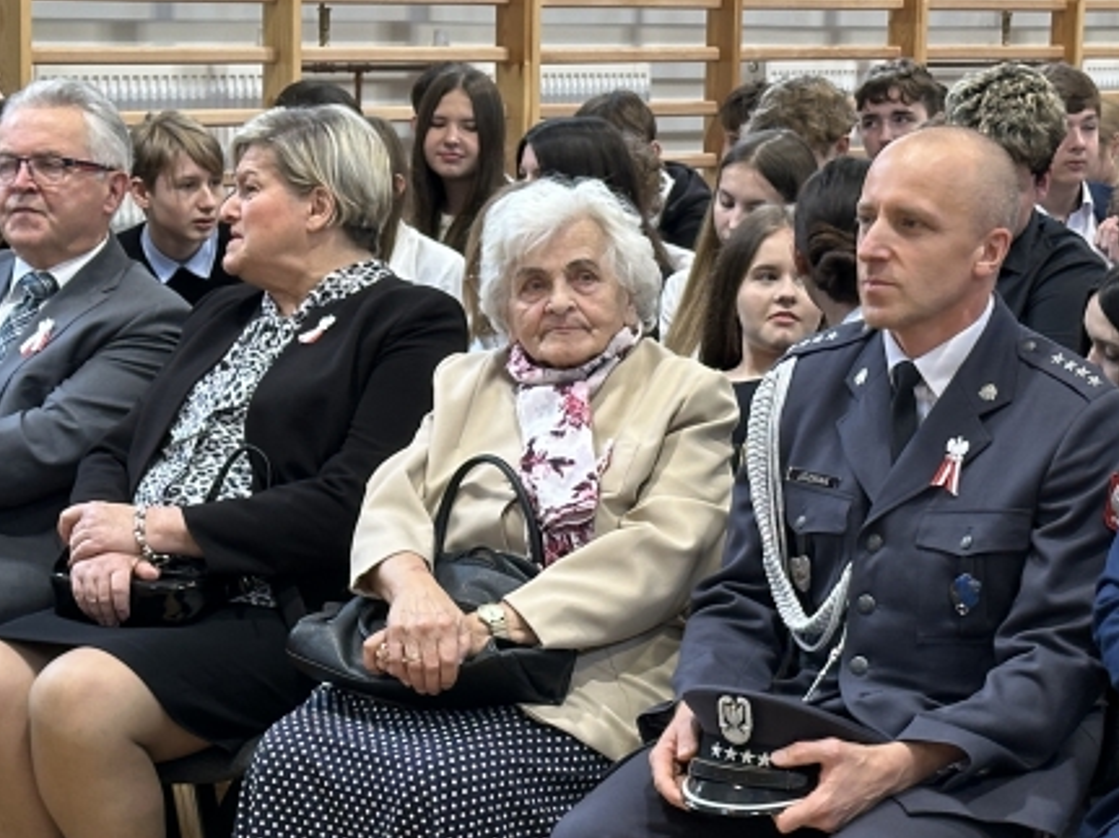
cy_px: 700
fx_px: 3684
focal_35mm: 114
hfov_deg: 17.3
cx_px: 452
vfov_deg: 12.9
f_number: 1.78
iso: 125
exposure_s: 1/60
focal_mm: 6.86
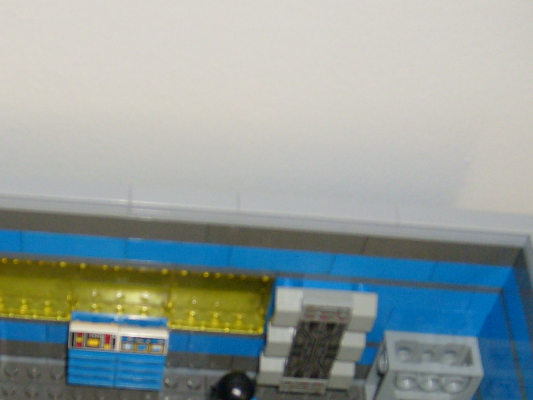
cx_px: 113
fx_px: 1078
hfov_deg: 27.3
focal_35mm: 70
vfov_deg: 20.6
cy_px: 359
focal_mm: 5.8
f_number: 2.8
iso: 100
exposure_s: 1/45
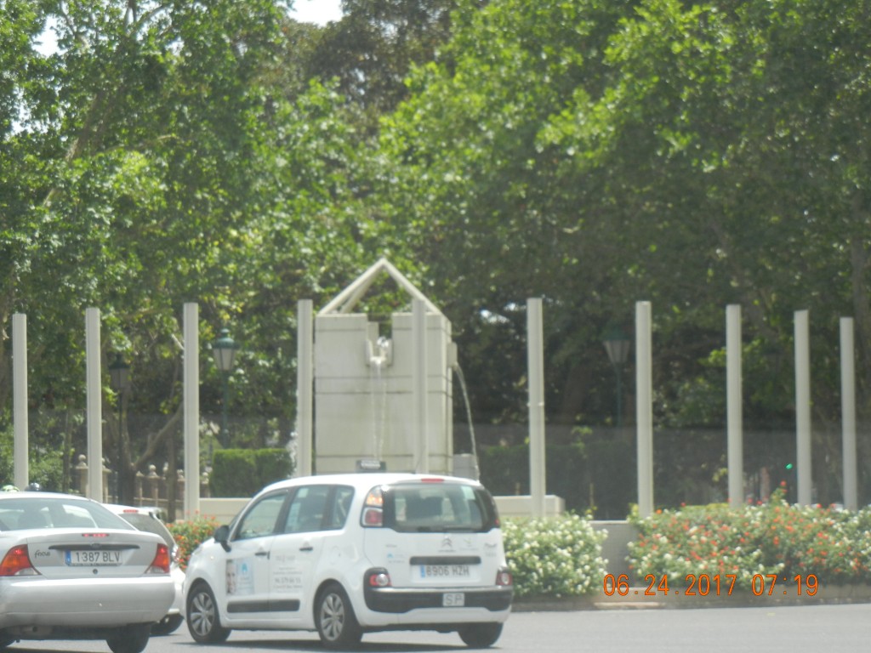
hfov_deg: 19.3
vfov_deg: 14.5
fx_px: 2567
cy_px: 326
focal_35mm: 102
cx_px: 436
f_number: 4.5
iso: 160
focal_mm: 18.3
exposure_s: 1/320
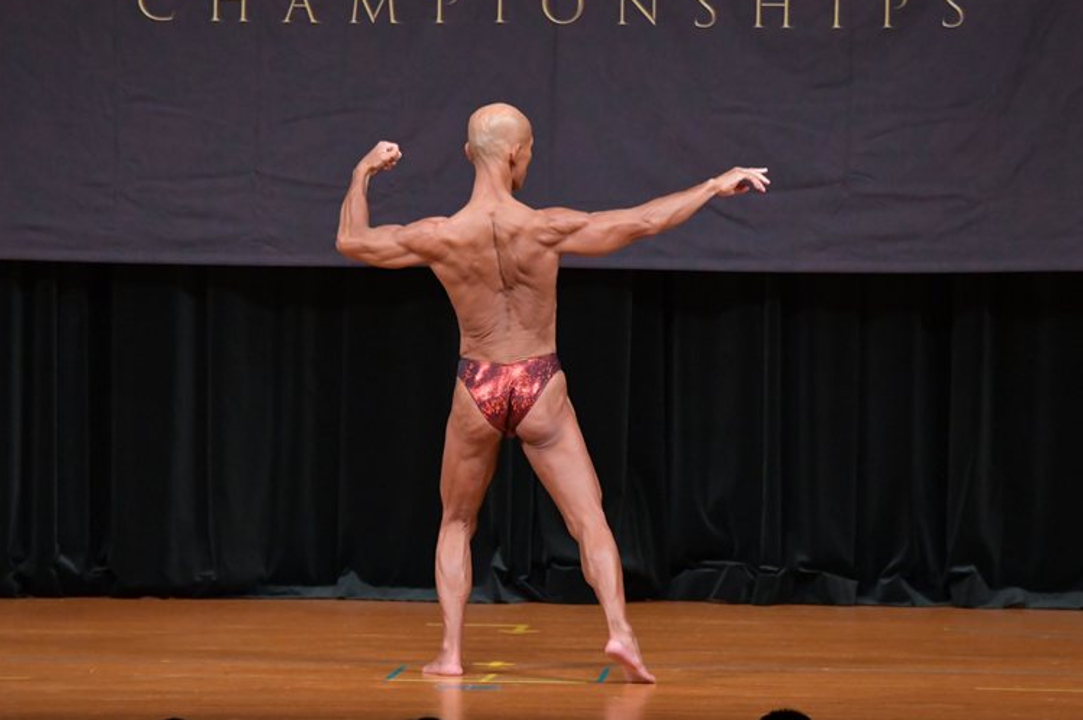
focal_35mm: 264
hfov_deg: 7.8
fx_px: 7935
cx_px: 544
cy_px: 353
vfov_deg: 5.2
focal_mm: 170
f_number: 5.6
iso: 5000
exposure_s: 1/400
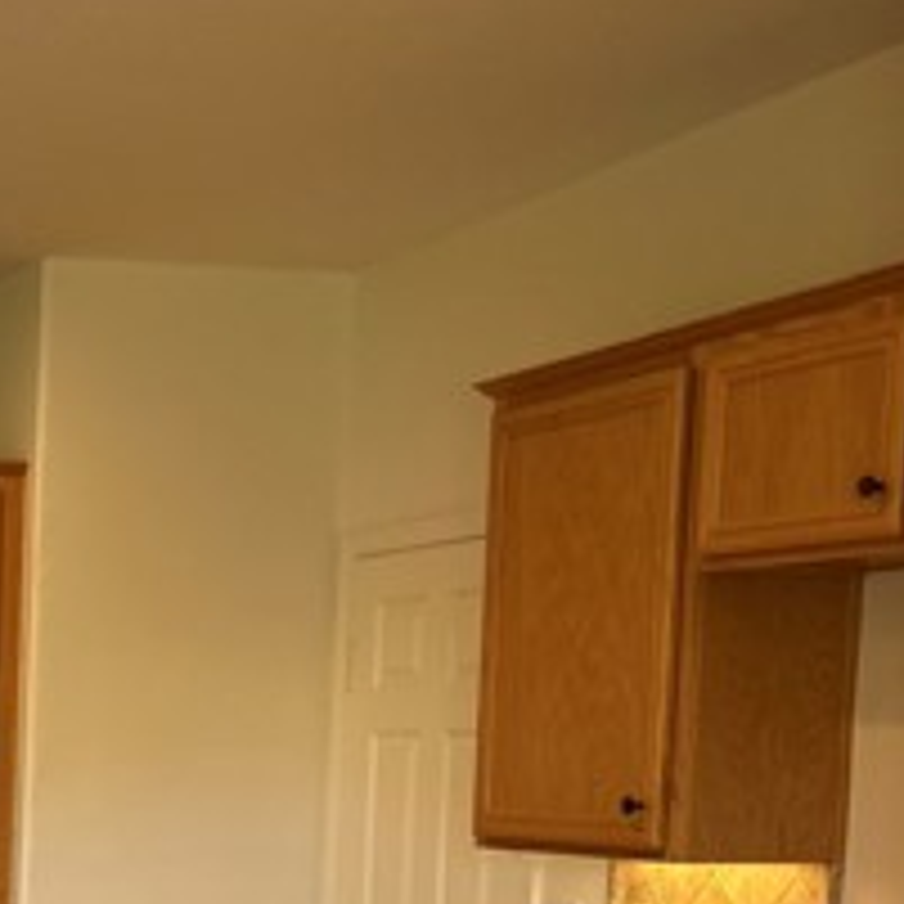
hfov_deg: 21.0
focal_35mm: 73
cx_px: -342
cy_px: 908
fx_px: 2157
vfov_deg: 22.7
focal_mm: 5.7
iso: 64
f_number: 1.5
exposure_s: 1/120
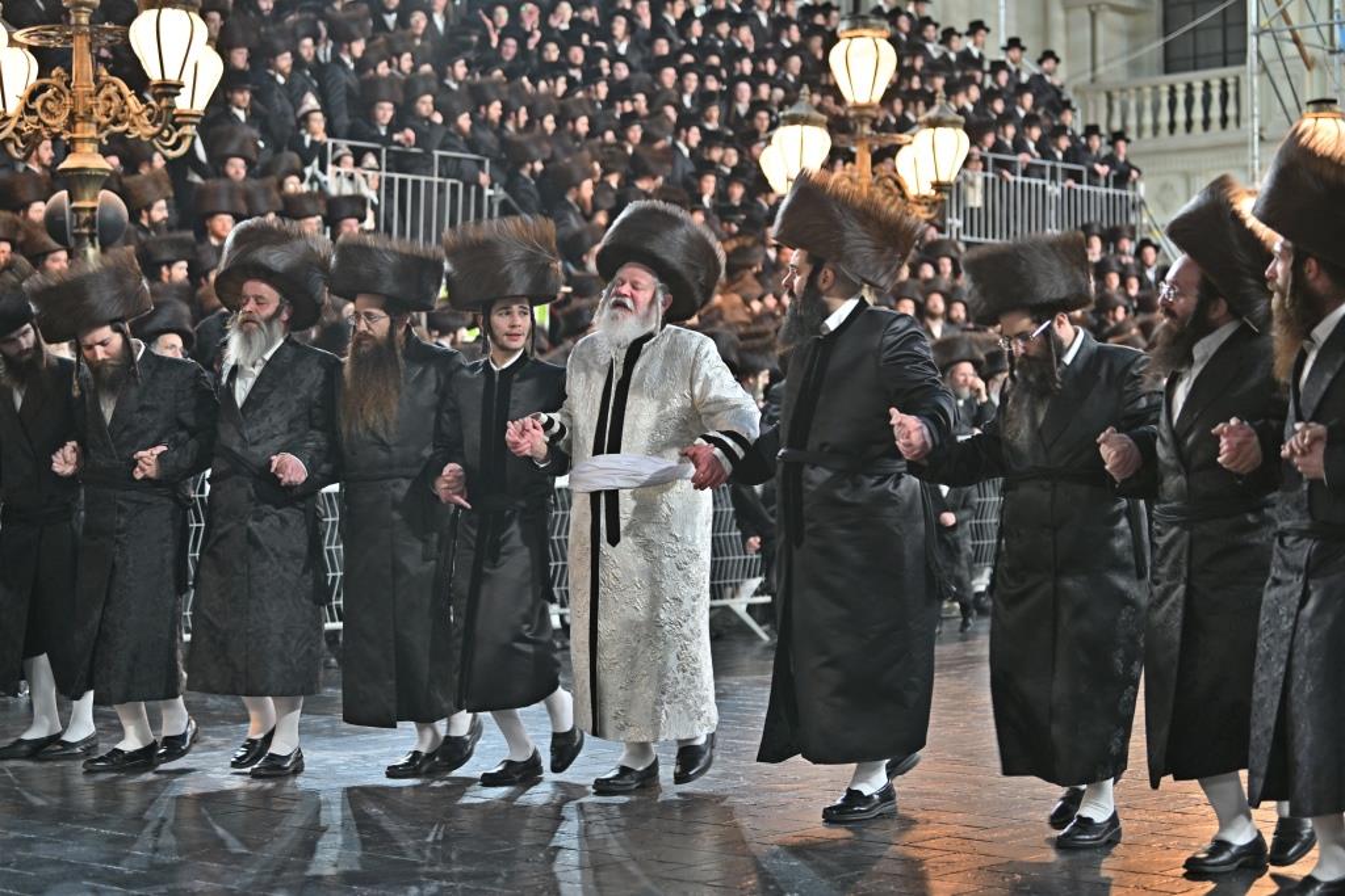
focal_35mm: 70
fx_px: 2615
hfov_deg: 28.8
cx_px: 672
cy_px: 448
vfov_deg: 19.5
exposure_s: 1/125
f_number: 2.8
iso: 500
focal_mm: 70
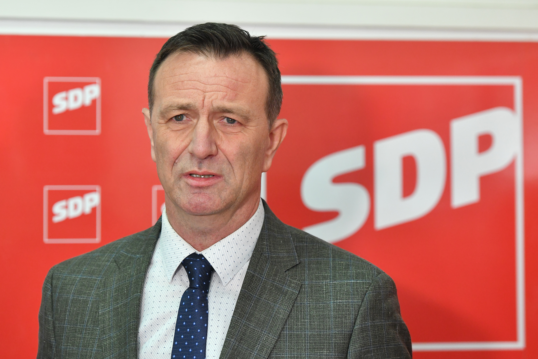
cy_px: 180
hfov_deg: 16.8
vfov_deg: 11.2
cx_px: 269
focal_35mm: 122
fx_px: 1823
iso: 2500
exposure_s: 1/200
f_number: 5
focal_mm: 122
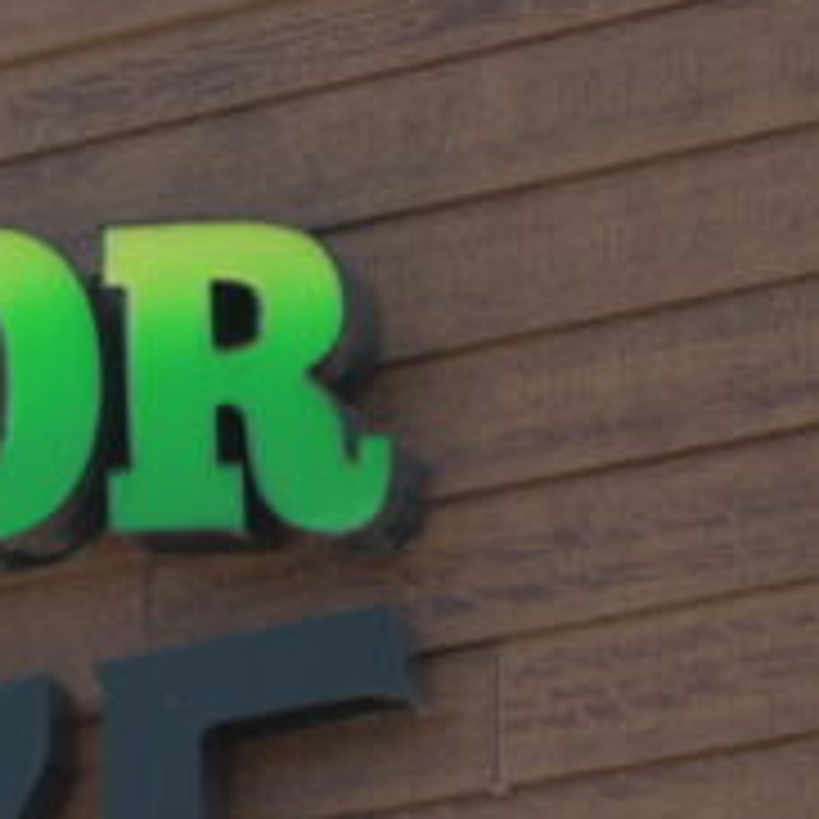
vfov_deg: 5.5
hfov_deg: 5.5
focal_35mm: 315
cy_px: 1008
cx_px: -346
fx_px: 8445
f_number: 5.6
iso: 125
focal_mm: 66.1
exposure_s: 1/60
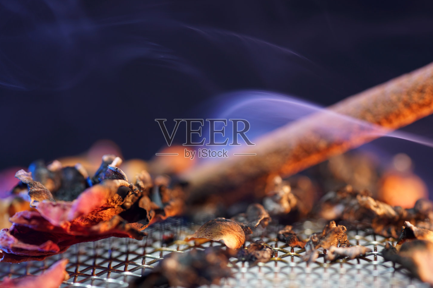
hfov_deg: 20.4
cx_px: 206
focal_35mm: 100
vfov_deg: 13.7
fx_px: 1203
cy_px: 140
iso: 100
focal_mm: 90
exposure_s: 1/160
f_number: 5
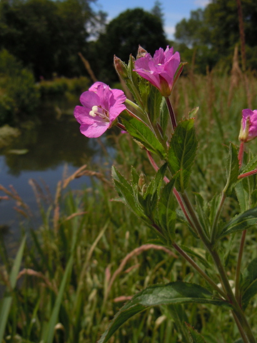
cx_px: 141
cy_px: 159
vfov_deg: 52.6
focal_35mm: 35
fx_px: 347
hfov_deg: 40.6
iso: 100
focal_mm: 5.4
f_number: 7
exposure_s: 1/400
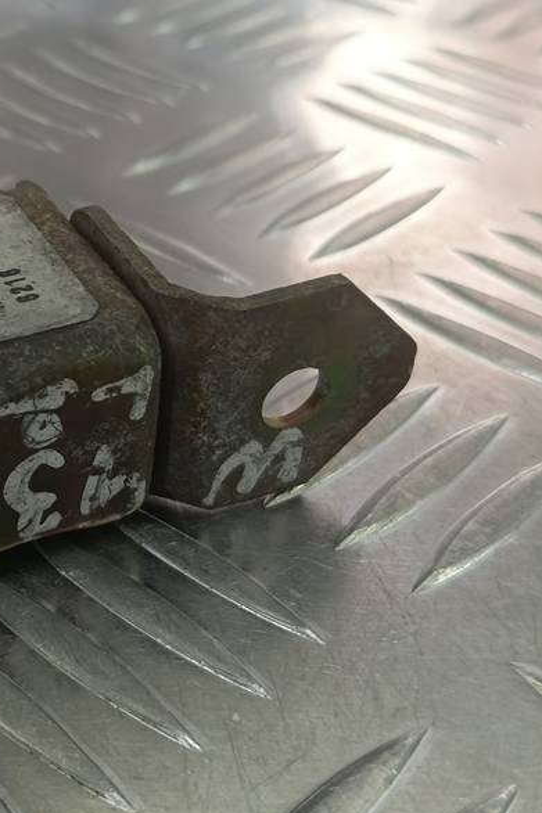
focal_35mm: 49
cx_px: 0
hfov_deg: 26.1
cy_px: 410
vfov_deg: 40.4
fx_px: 1107
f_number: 1.6
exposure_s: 1/100
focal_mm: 4.11
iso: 119
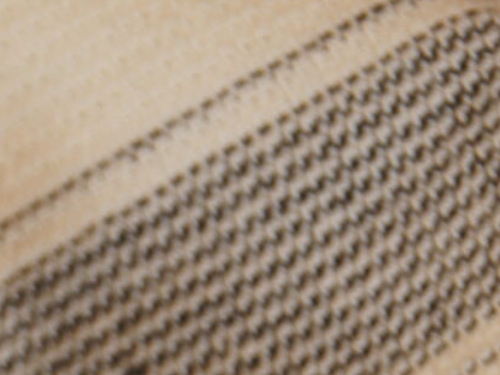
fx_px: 10229
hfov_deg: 2.8
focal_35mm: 708
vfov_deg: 2.1
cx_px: -490
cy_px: 1405
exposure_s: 1/30
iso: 100
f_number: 11
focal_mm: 80
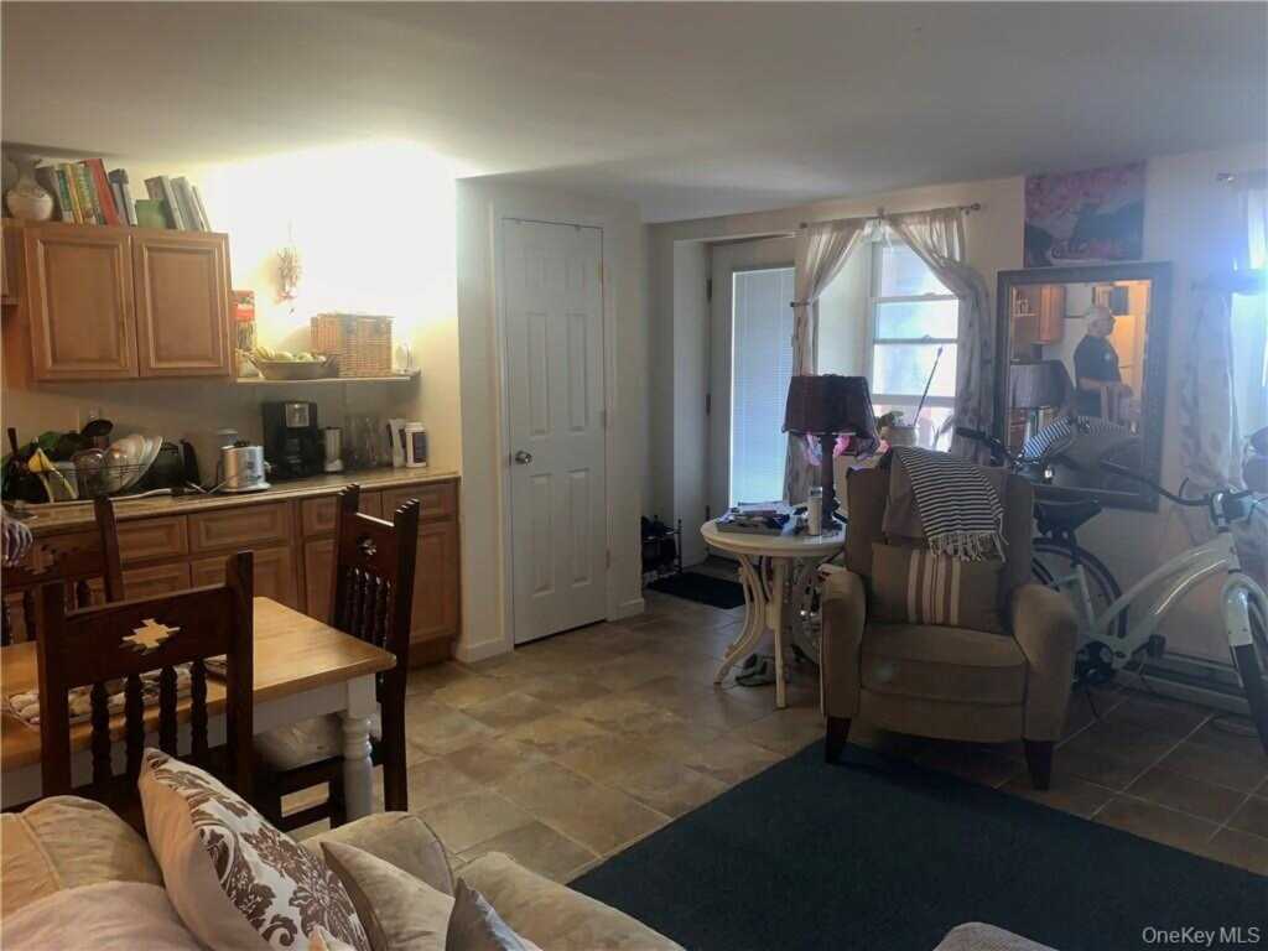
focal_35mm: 26
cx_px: 634
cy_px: 476
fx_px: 952
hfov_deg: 67.3
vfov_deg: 53.1
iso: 64
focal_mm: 4.25
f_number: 1.8
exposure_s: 1/9
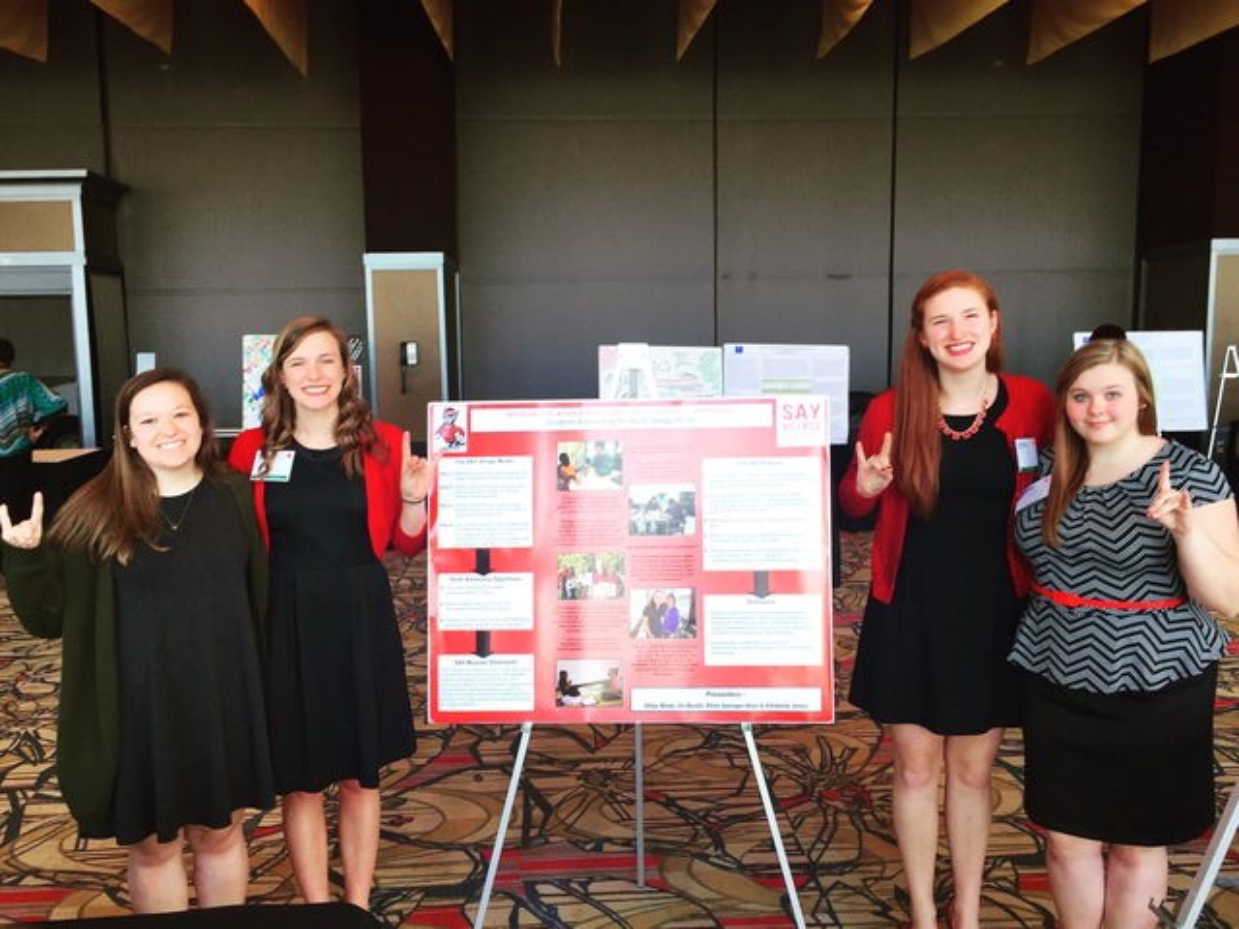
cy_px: 464
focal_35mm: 29
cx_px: 620
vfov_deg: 48.2
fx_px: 1038
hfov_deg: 61.7
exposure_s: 1/120
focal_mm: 4.15
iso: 50
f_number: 2.2
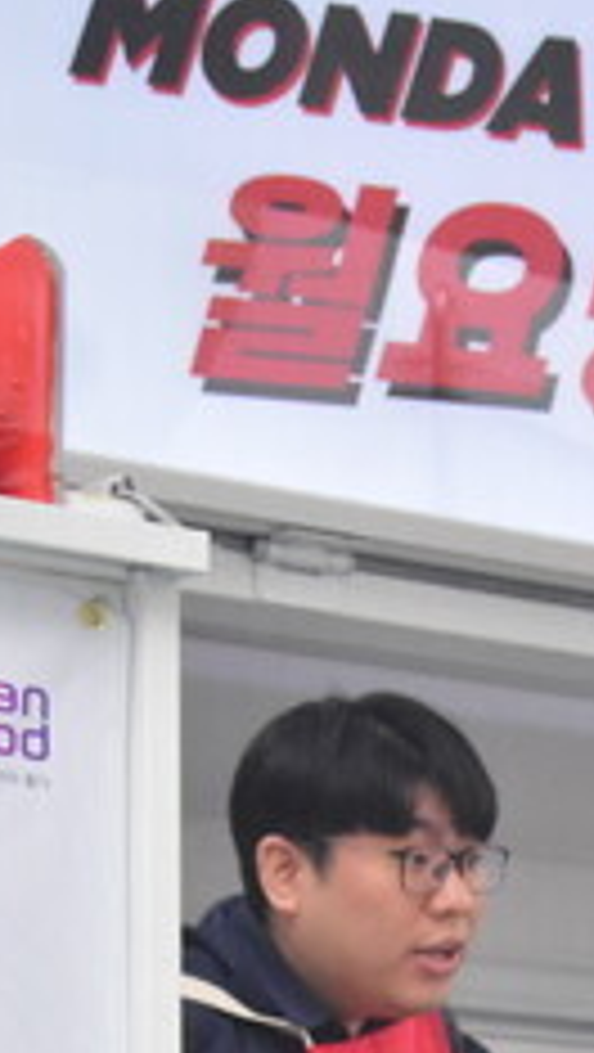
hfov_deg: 7.0
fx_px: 4866
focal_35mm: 174
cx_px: 522
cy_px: 1314
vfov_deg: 12.0
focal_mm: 27
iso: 1600
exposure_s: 1/1250
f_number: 9
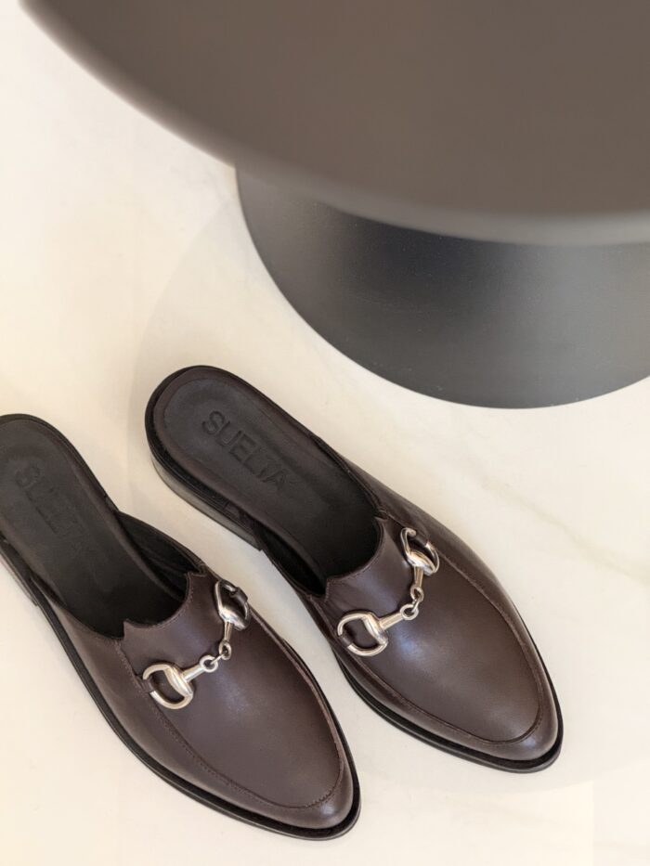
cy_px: 433
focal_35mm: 120
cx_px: 325
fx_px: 3004
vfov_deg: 16.4
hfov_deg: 12.4
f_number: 2.8
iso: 1000
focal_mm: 15.66
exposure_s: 1/33
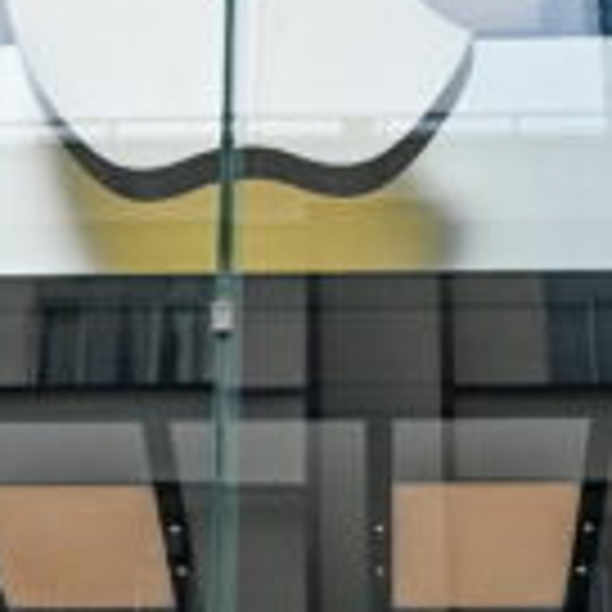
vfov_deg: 13.3
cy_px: 369
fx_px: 2620
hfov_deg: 13.3
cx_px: 256
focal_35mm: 131
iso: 320
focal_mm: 35
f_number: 8
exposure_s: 1/500
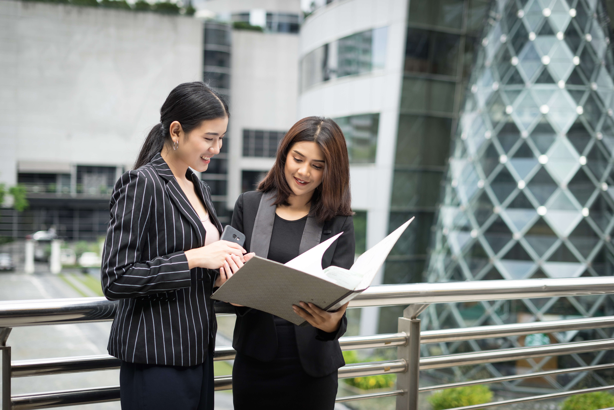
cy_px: 205
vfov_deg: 27.0
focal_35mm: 50
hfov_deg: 39.6
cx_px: 307
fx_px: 853
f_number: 2.2
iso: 200
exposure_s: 1/1250
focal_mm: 50
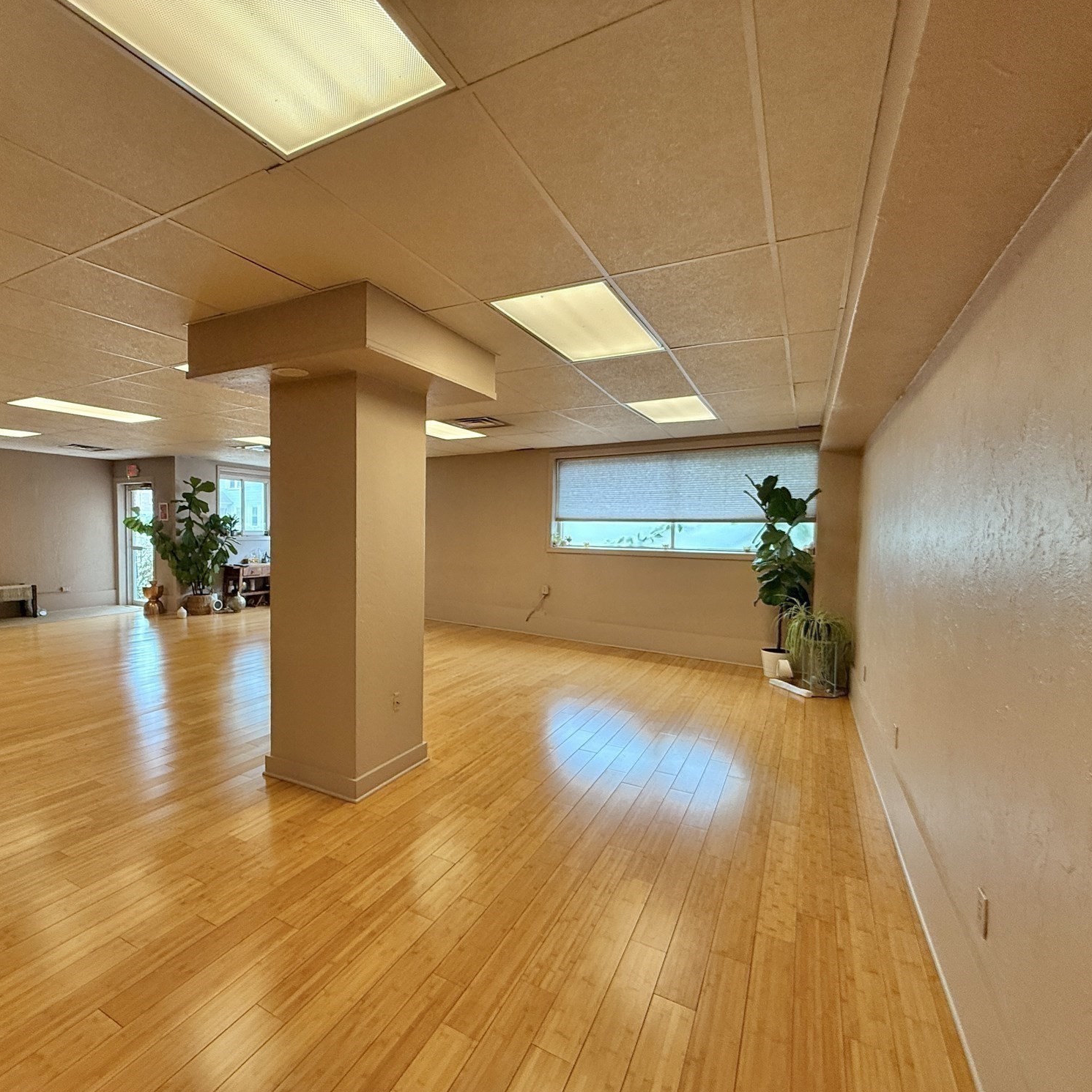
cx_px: 455
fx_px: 607
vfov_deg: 83.9
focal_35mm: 17
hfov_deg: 83.3
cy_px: 561
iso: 200
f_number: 2.2
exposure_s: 1/120
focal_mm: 2.22
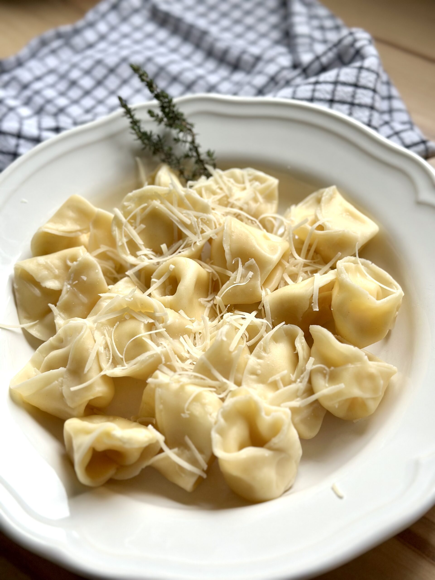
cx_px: 218
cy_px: 290
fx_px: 804
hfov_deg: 30.3
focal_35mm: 48
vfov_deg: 39.7
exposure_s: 1/308
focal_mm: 6.86
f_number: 1.78
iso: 80
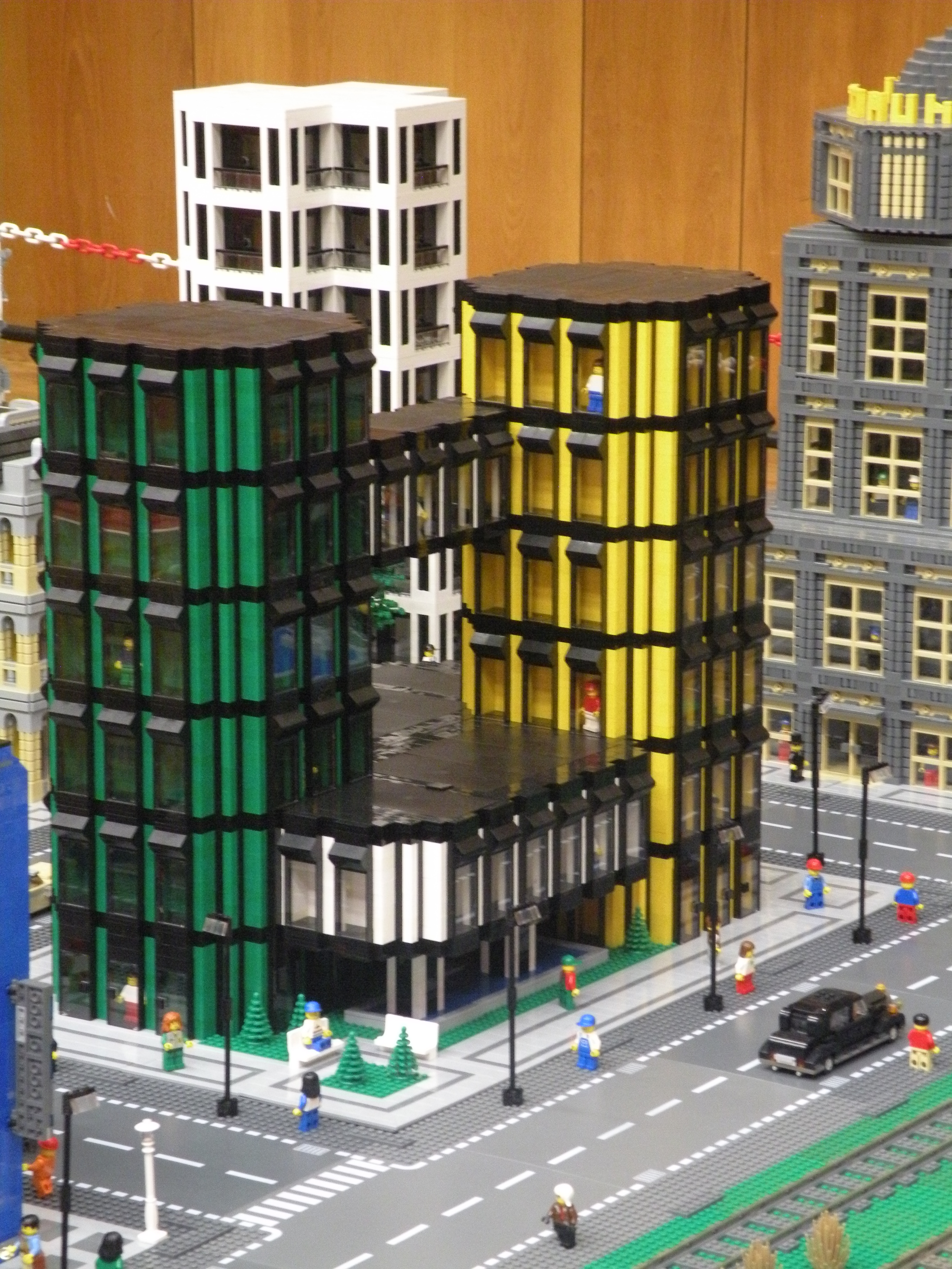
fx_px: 4364
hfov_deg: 12.5
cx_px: 476
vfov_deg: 16.6
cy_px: 634
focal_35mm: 119
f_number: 4.5
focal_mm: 21
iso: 400
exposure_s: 1/11.7
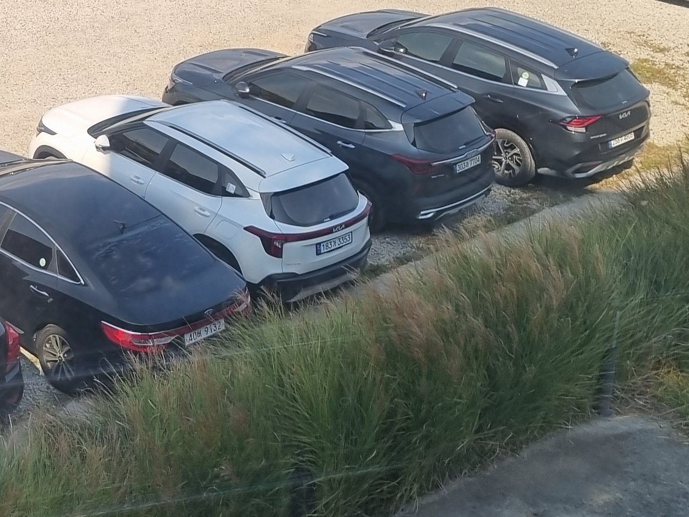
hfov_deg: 23.6
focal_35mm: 79
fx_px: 1572
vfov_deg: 18.3
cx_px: -17
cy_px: 49
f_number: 1.8
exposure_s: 1/870
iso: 50
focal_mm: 5.4
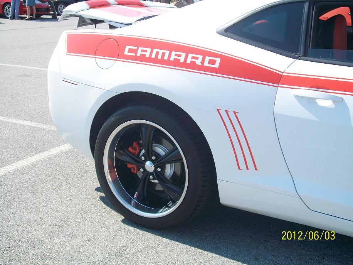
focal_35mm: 50
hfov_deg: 38.2
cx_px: 176
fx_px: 510
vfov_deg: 29.1
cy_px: 132
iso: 64
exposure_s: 1/320
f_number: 3.6
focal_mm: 8.8
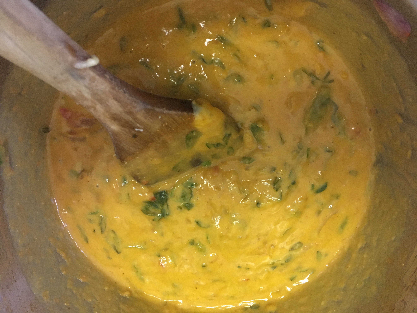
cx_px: 208
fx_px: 349
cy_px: 156
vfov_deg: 48.2
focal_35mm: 29
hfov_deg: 61.7
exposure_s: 1/24
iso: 200
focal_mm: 4.15
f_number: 2.2
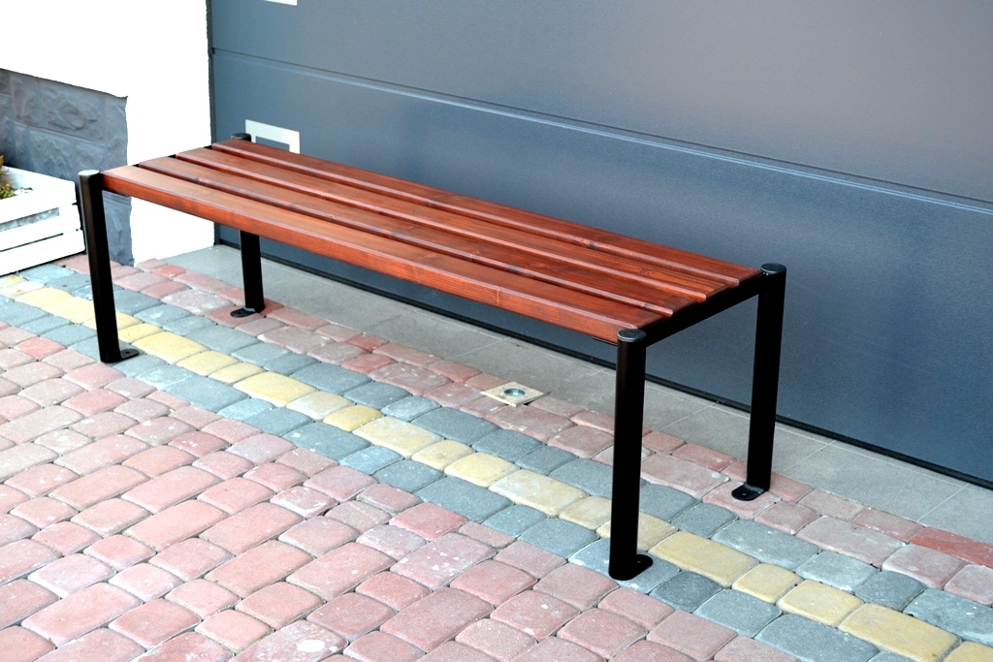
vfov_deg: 25.8
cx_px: 496
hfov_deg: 37.8
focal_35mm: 52
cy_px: 331
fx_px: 1448
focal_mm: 35
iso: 400
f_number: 5.3
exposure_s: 1/125
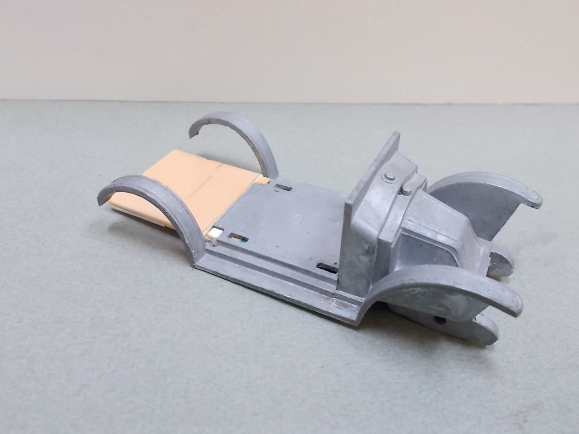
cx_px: 290
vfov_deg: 53.0
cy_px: 217
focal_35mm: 26
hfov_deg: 67.3
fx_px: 435
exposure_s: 1/15
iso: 200
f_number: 3.2
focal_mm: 4.6
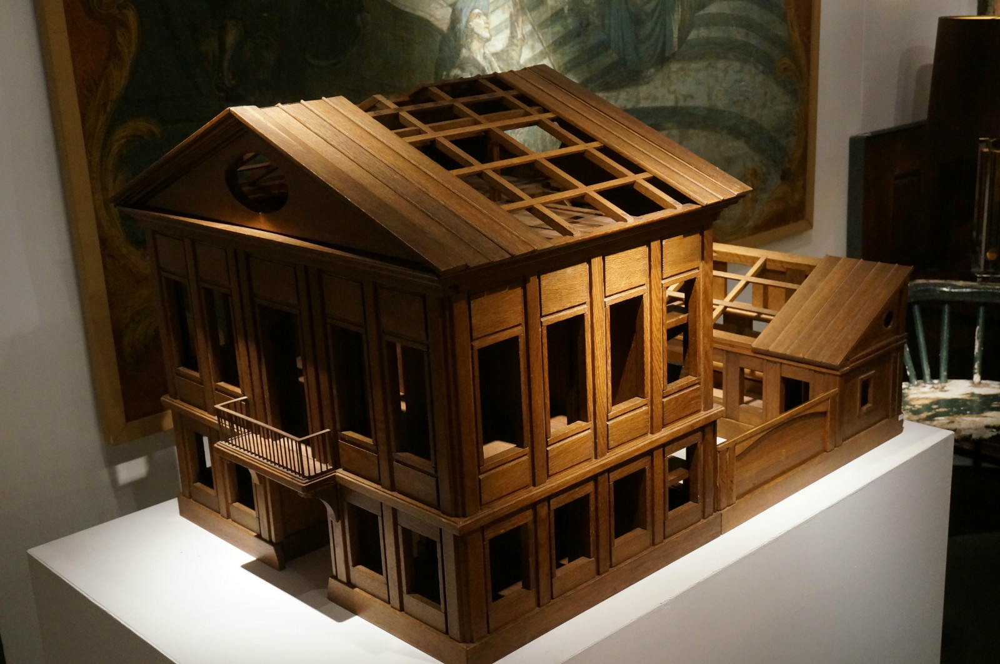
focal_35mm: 42
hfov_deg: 46.4
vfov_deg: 31.8
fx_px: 1165
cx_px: 500
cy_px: 332
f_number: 4.5
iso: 3200
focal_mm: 28
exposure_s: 1/100
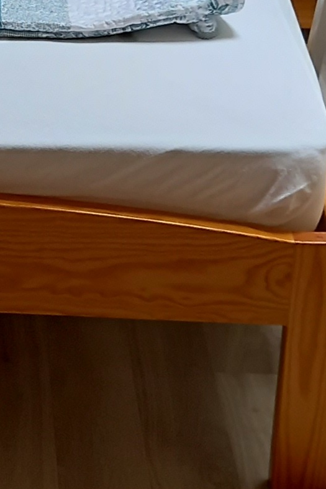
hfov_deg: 10.3
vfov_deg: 15.3
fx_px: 1794
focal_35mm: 132
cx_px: -23
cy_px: 30
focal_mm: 4.6
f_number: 2
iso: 80
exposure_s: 1/50
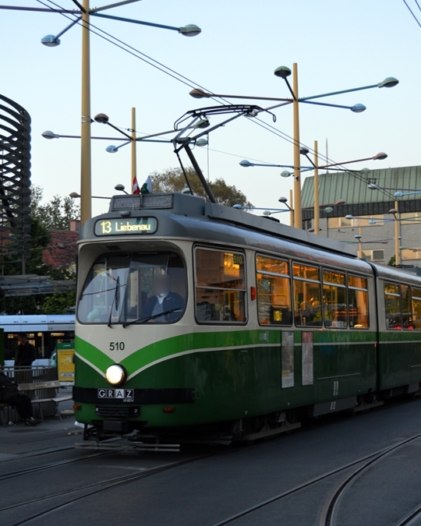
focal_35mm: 64
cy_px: 262
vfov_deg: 29.6
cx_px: 223
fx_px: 997
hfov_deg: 23.8
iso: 400
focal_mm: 30
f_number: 4.2
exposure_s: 1/25
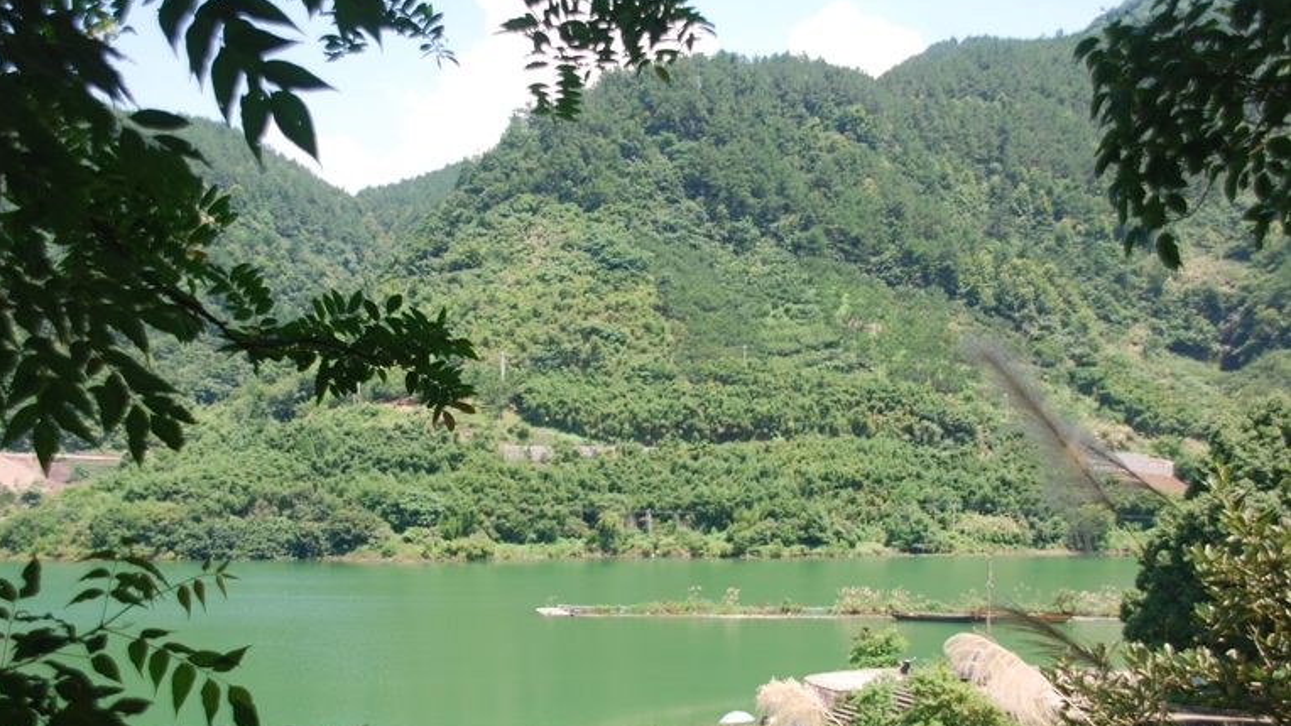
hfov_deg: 40.6
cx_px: 639
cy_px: 419
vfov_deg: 23.5
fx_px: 1746
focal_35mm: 51
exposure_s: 1/125
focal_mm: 32
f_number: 5.6
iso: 100
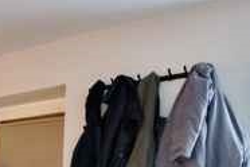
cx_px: -245
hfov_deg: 18.9
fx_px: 479
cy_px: 227
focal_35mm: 69
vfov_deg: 18.2
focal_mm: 16
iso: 800
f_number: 8
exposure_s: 1/13
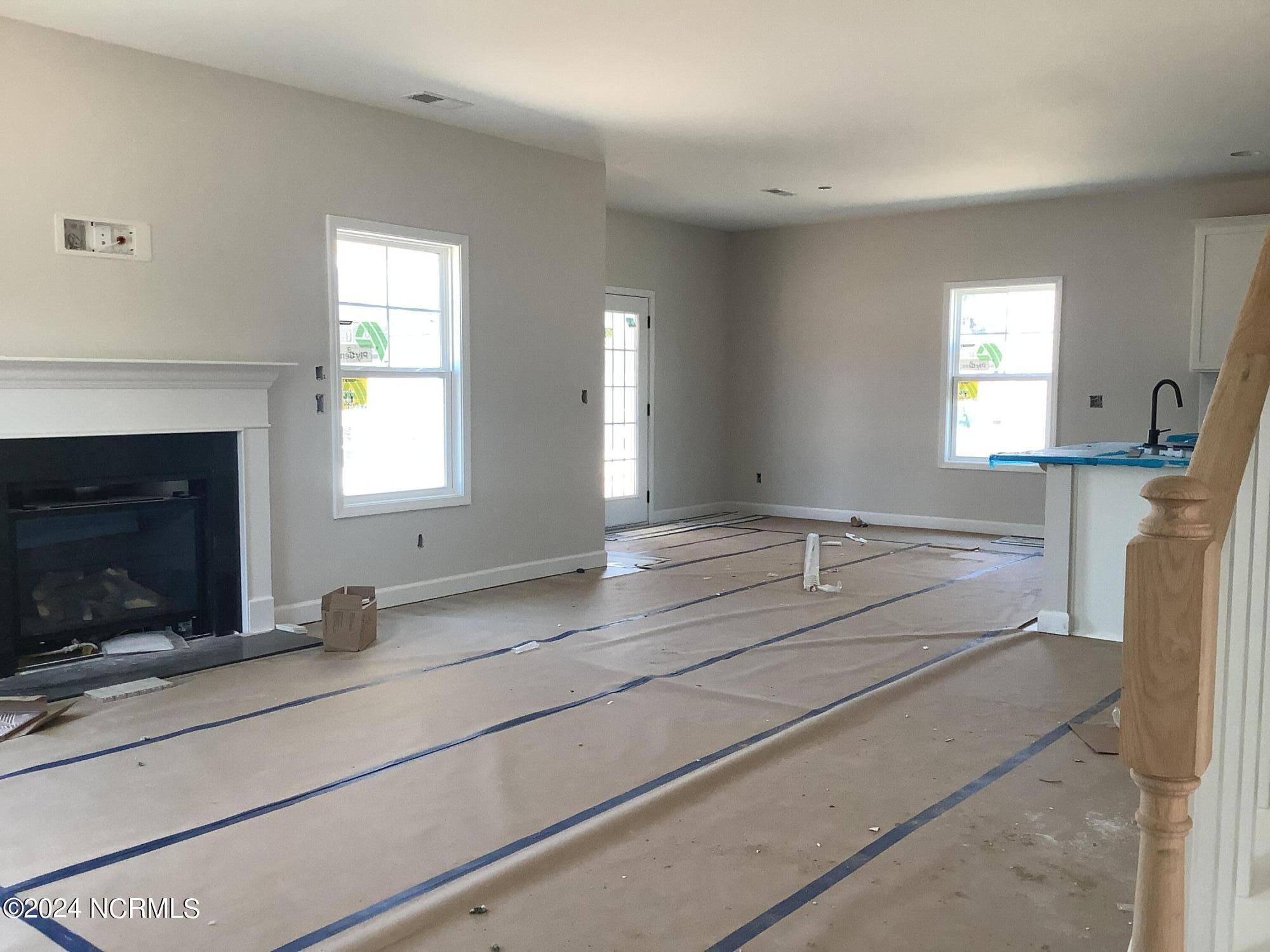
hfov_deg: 58.4
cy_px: 476
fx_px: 1137
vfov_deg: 45.4
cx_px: 635
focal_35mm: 31
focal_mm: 3.3
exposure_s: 1/120
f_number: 2.4
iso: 80
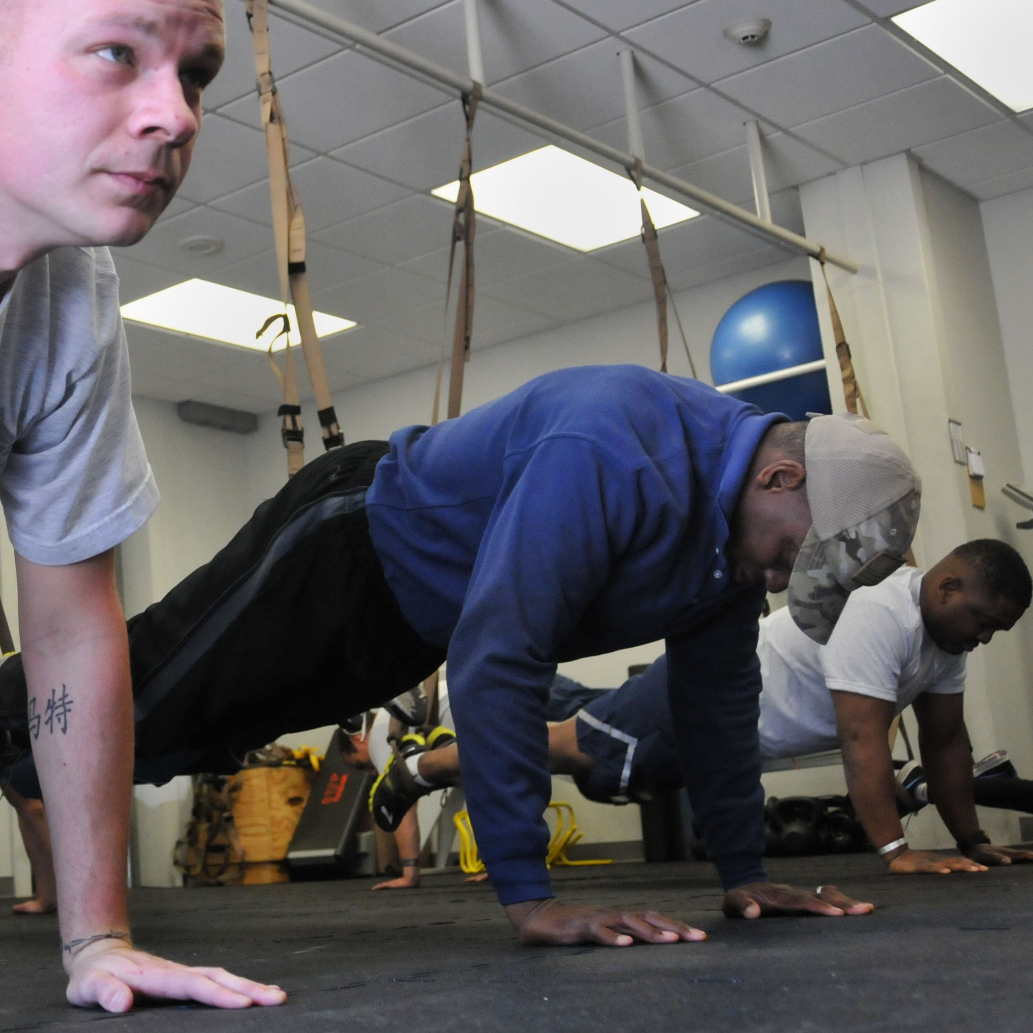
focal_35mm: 52
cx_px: 41
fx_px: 1756
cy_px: 494
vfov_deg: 32.8
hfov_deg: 30.8
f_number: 3.5
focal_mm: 20
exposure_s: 1/320
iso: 1250
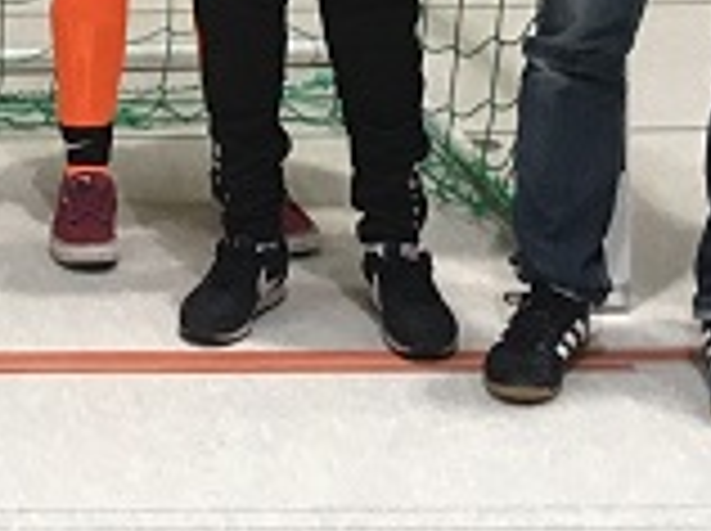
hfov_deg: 12.6
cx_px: -459
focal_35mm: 147
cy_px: -495
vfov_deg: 9.5
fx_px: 3015
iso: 50
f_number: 2.2
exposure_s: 1/33
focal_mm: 4.15
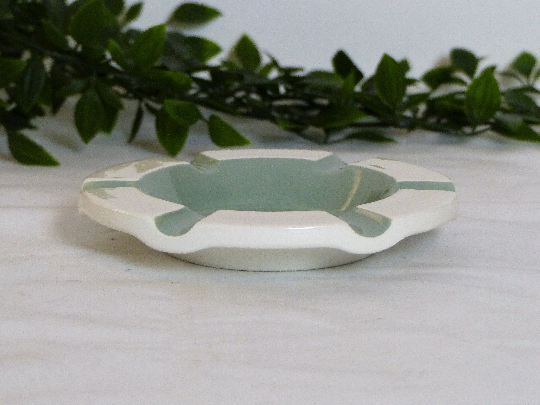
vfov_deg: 8.2
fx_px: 2824
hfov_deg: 10.9
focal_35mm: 181
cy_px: 202
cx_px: 270
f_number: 2.8
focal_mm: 29.6
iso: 400
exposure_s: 1/80
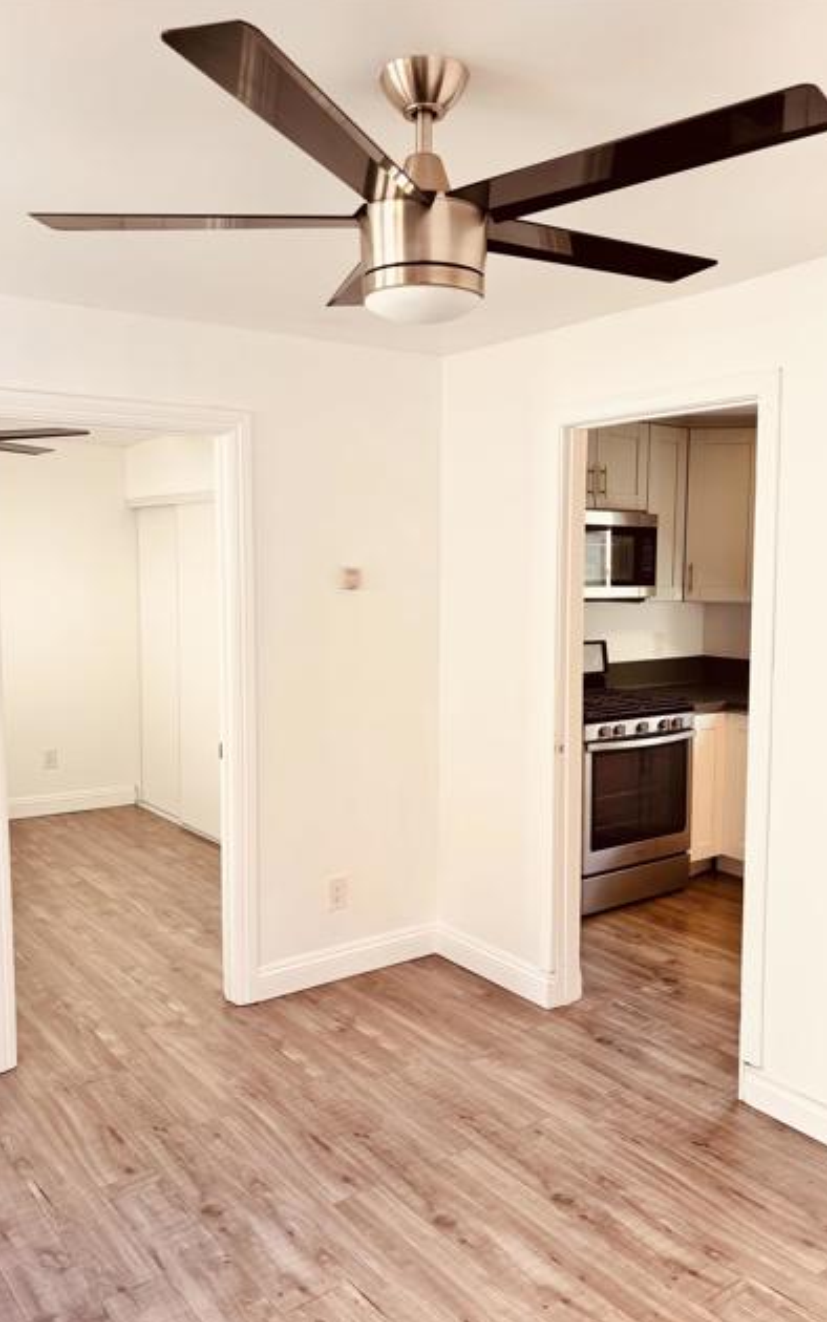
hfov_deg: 44.6
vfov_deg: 66.5
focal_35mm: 28
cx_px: 420
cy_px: 663
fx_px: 1009
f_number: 1.6
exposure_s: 1/120
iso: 64
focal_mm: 5.96
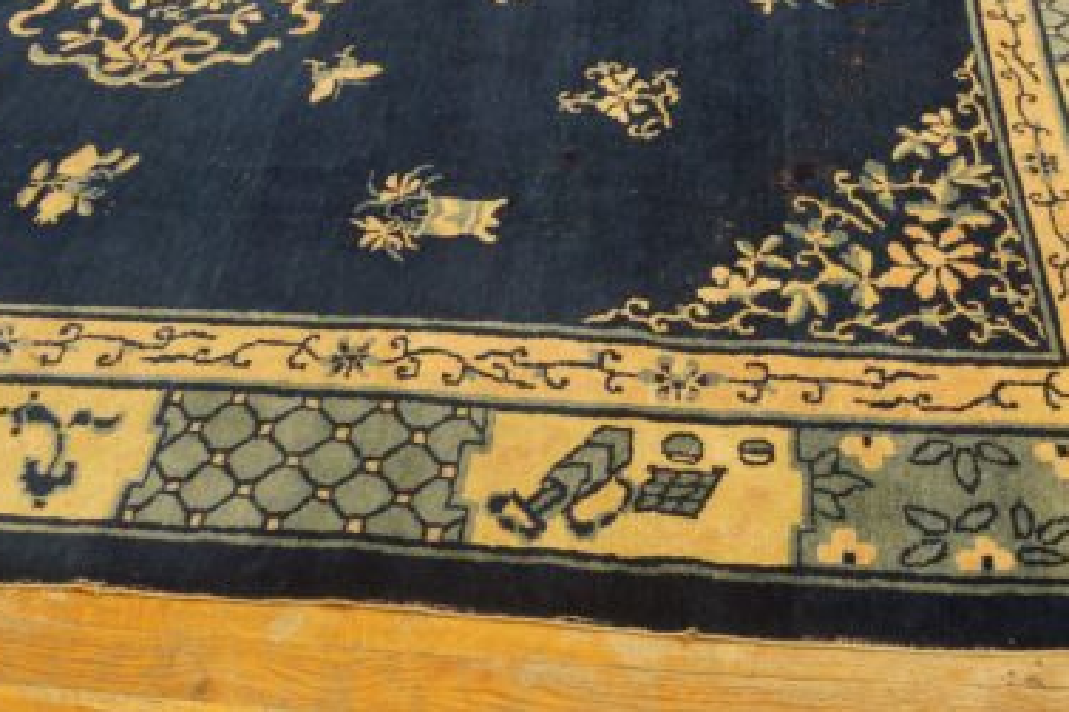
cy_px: 191
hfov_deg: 44.7
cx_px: 717
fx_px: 1276
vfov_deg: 30.7
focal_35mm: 43
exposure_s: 1/60
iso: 800
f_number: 4
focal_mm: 18
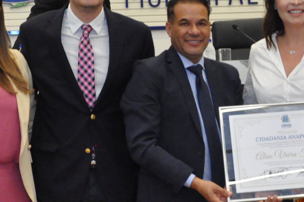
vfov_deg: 12.8
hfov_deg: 19.0
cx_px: 260
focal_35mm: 106
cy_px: 127
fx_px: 898
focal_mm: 25
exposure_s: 1/125
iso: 3200
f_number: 5
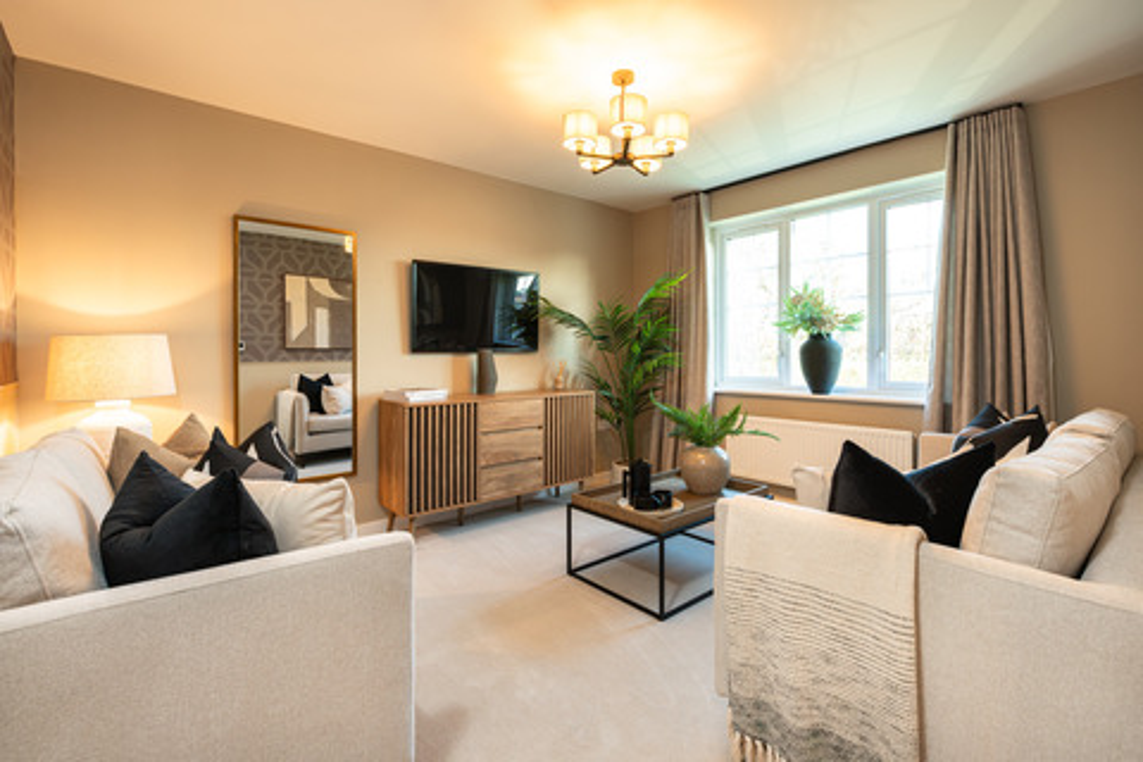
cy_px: 381
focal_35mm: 16
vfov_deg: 73.7
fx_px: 508
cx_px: 572
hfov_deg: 96.7
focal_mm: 16
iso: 320
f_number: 8
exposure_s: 1/6
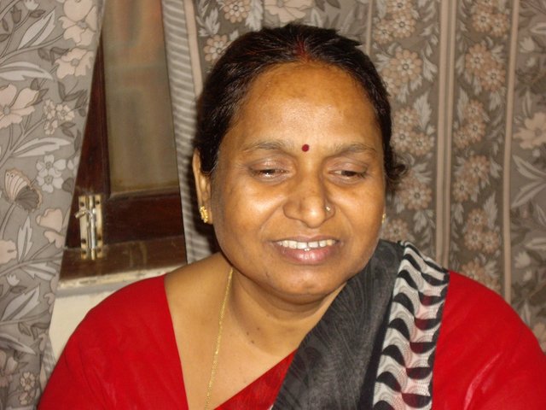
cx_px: 273
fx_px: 1483
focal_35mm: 94
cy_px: 205
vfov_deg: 15.7
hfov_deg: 20.9
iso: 200
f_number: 4.6
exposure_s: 1/100
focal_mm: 15.3
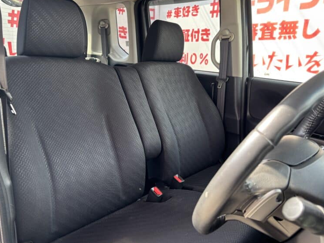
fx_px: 262
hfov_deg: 63.4
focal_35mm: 28
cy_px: 118
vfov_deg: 49.7
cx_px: 171
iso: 80
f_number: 1.6
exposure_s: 1/121
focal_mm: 5.96
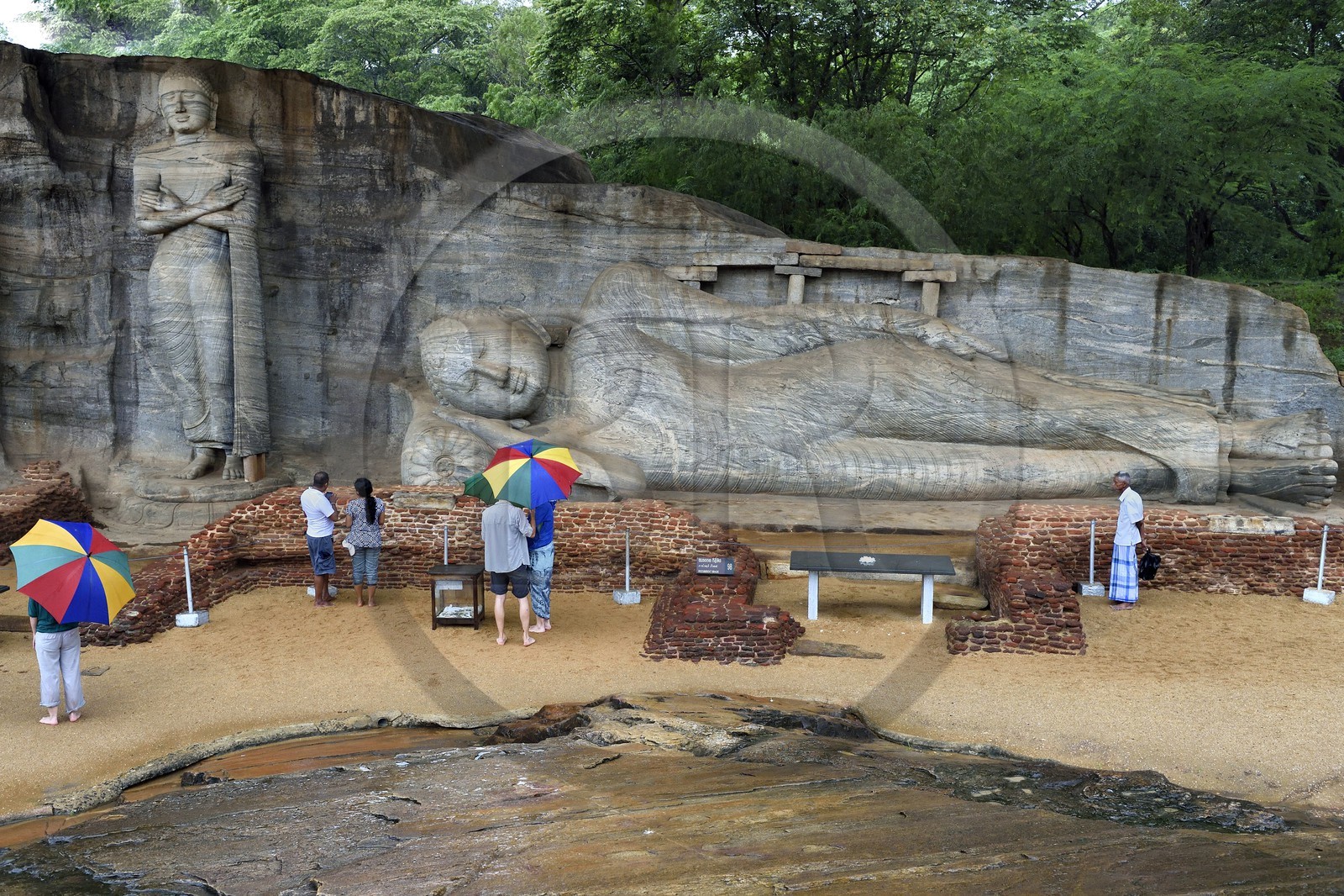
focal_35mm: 35
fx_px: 1306
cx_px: 672
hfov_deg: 54.4
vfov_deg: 37.8
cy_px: 448
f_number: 8
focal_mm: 35
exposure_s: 1/100
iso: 1600
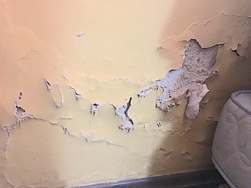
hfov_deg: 61.7
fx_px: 210
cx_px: 126
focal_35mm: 29
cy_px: 94
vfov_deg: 48.2
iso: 800
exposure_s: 1/15
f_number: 2.2
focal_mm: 4.15
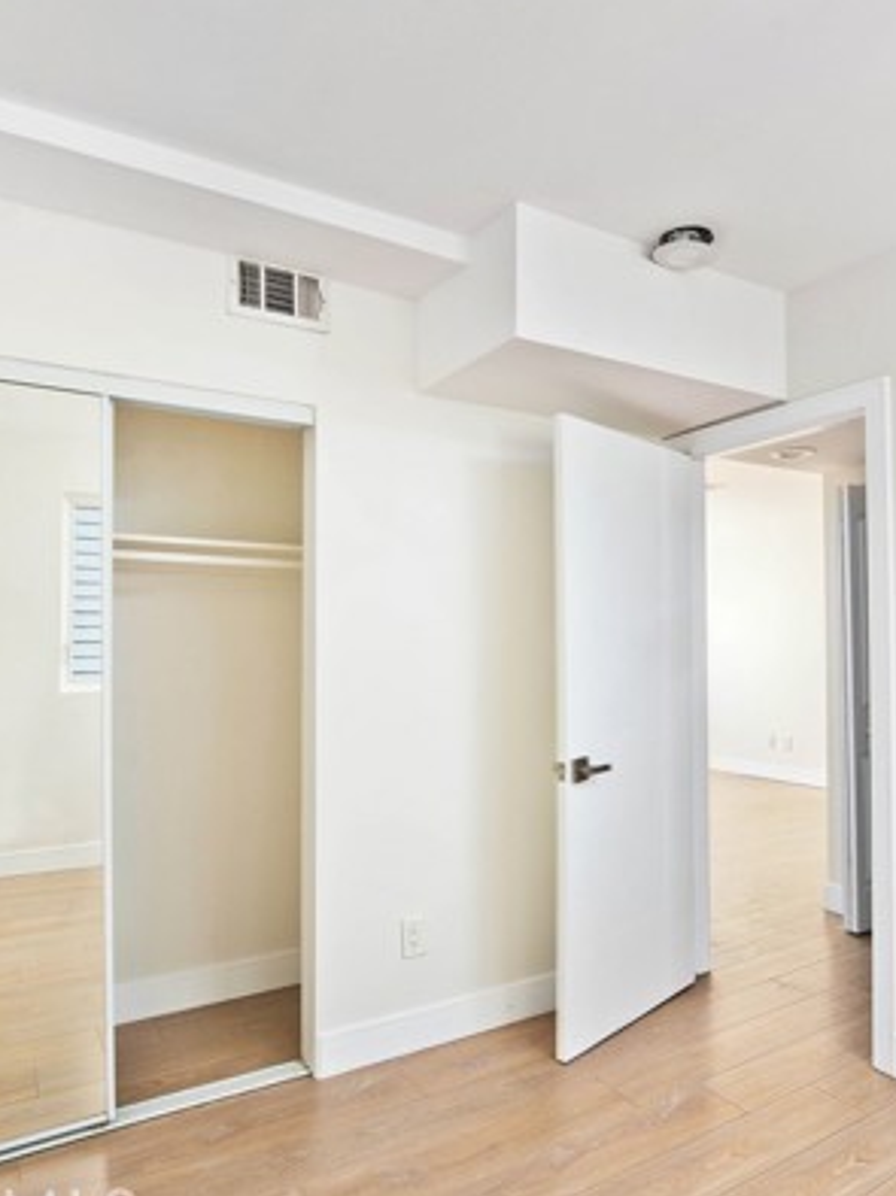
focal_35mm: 25
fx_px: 864
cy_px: 612
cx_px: 525
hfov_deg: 54.5
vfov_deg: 69.4
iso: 400
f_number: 6.3
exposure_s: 1/250
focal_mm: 16
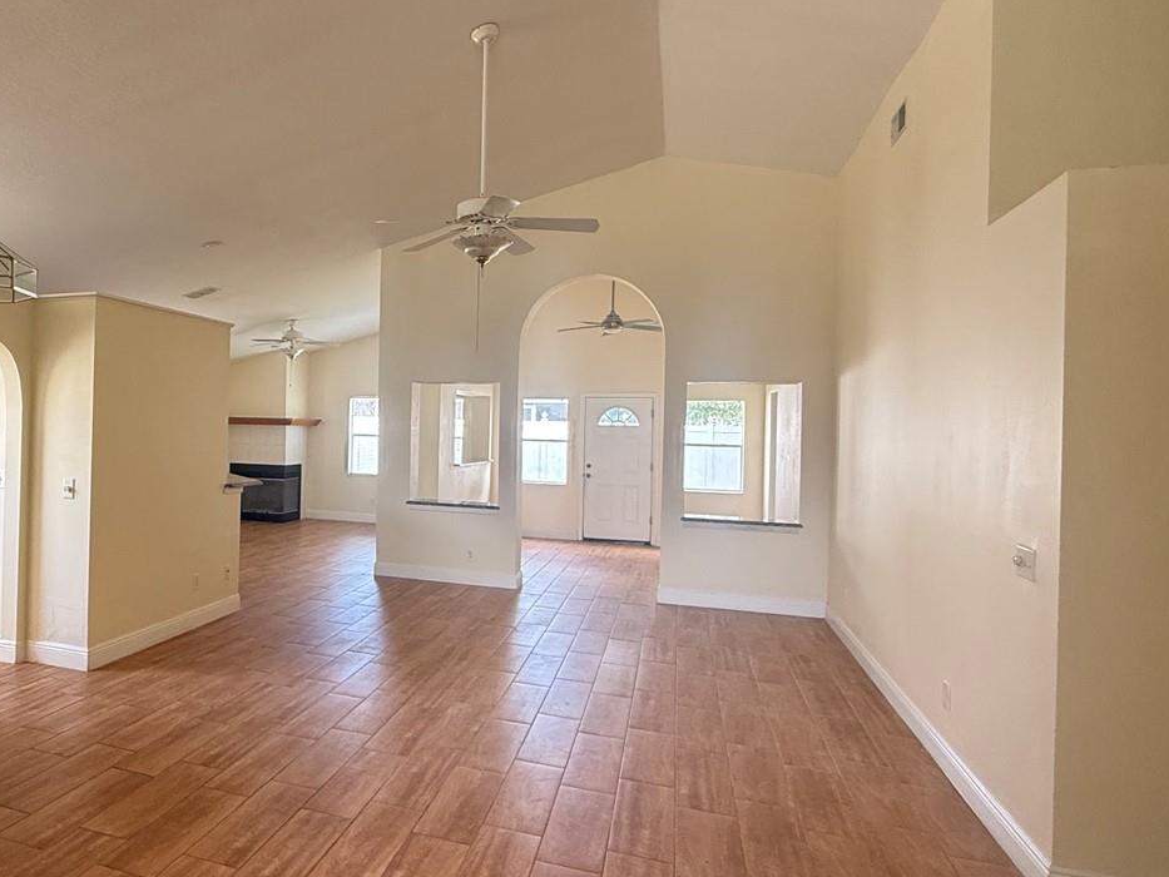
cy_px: 426
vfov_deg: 56.8
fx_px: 811
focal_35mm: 24
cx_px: 370
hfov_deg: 69.1
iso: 320
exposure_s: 1/75
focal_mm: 2.22
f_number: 2.2
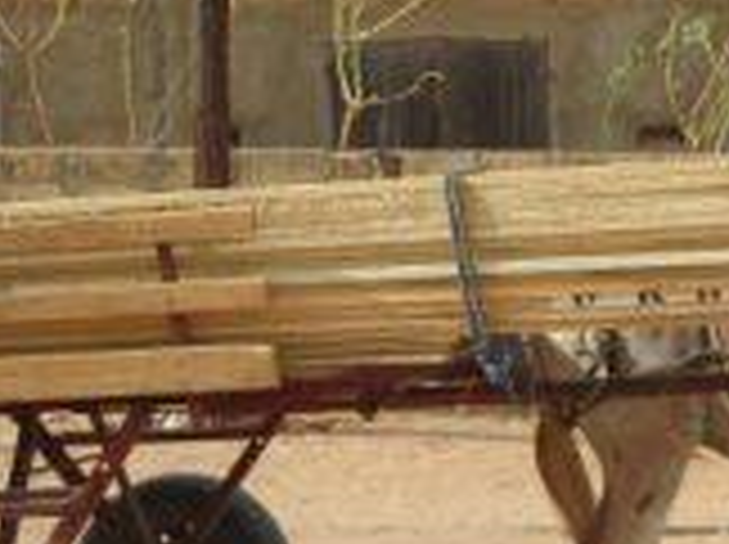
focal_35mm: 130
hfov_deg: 15.1
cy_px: 211
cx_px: 594
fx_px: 2734
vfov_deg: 11.4
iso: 70
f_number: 6.9
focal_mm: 7.8
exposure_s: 1/157
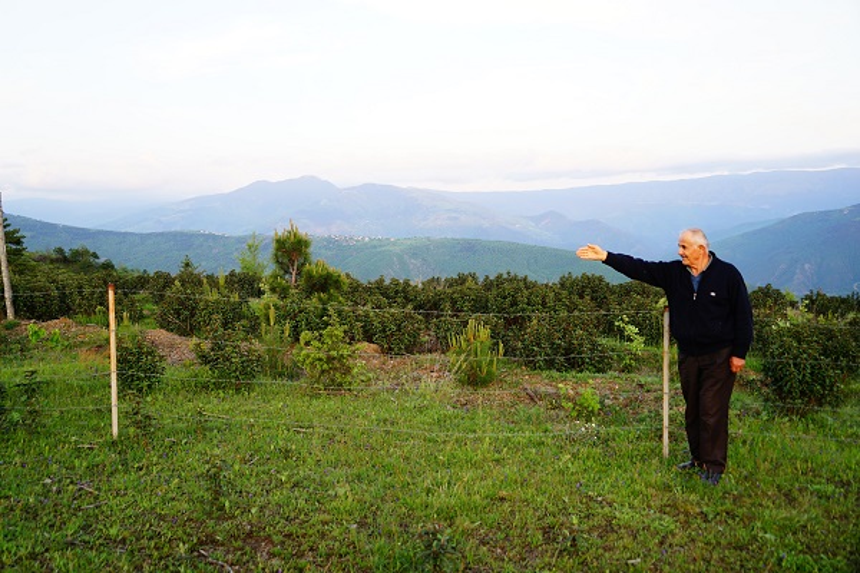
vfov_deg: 41.1
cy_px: 286
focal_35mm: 32
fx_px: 764
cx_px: 430
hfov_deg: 58.7
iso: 200
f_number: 4
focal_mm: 32
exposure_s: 1/60
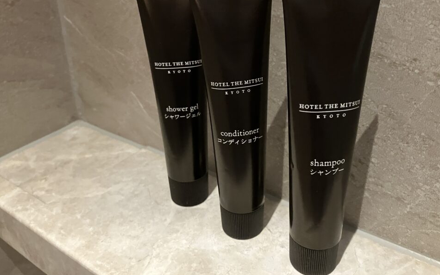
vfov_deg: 39.1
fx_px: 384
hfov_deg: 59.6
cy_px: 101
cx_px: 229
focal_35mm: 32
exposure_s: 1/28
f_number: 1.8
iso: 640
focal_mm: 3.99
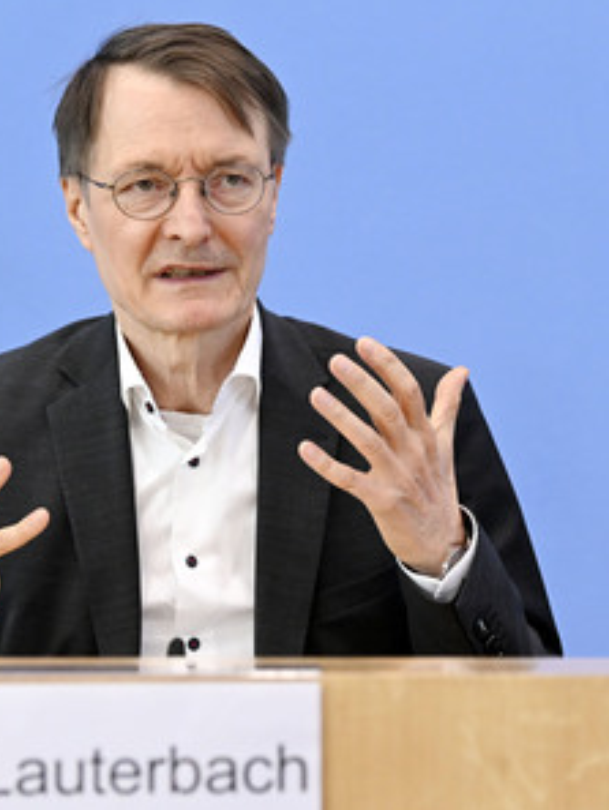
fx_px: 2461
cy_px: 404
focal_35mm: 105
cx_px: 225
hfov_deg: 14.1
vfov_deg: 18.7
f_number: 5
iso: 3200
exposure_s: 1/800
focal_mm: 72
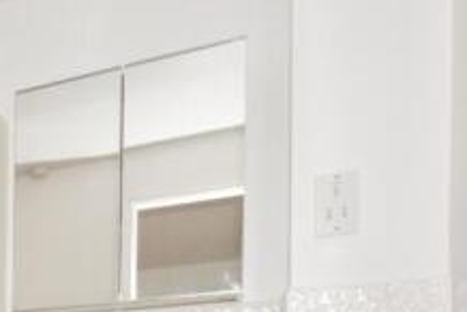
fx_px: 585
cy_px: 411
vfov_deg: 25.5
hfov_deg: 36.1
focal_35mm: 45
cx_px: -61
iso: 1000
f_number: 16
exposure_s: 1/60
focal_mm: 10
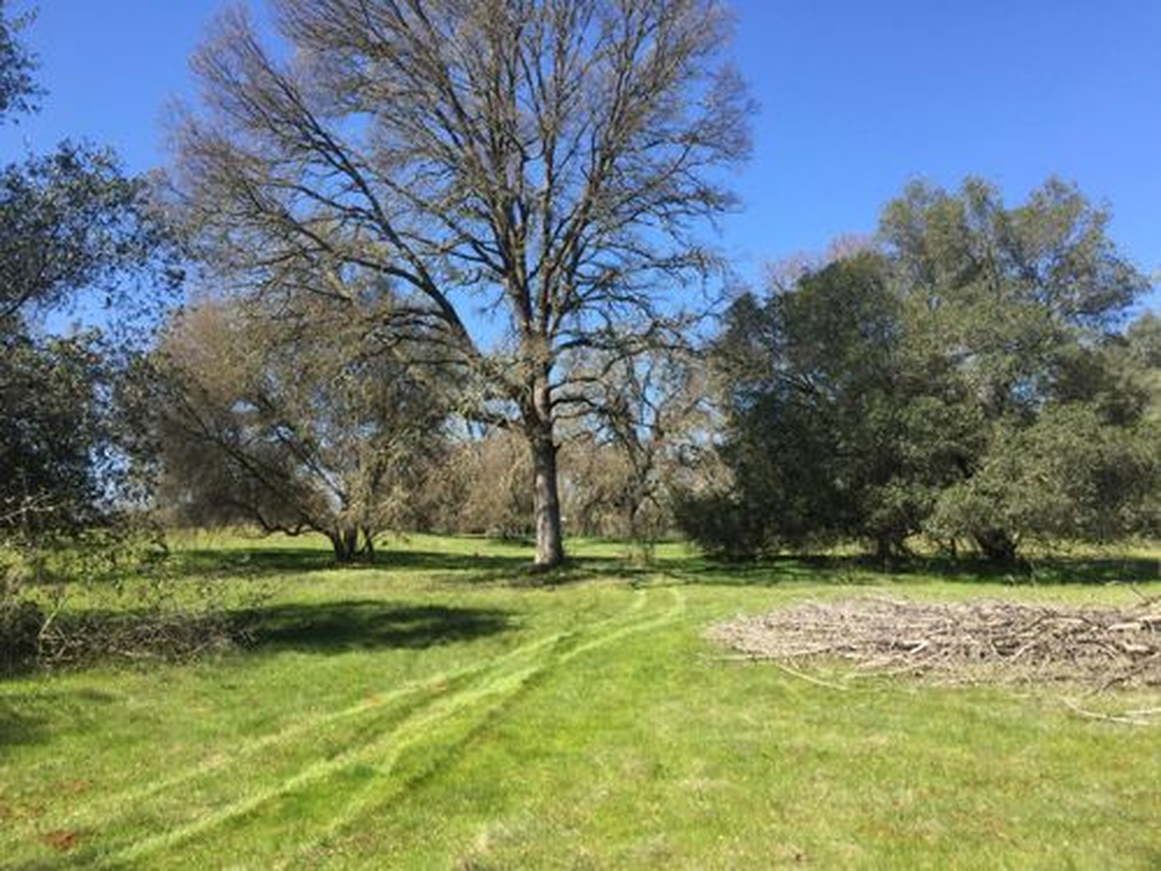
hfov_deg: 61.7
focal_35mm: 29
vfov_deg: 48.2
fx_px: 973
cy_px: 436
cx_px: 580
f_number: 2.2
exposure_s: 1/942
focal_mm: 4.15
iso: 32
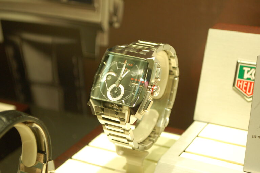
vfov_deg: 18.2
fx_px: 541
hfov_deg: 27.0
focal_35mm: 75
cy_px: 86
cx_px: 130
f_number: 5.6
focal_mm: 50
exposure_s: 1/50
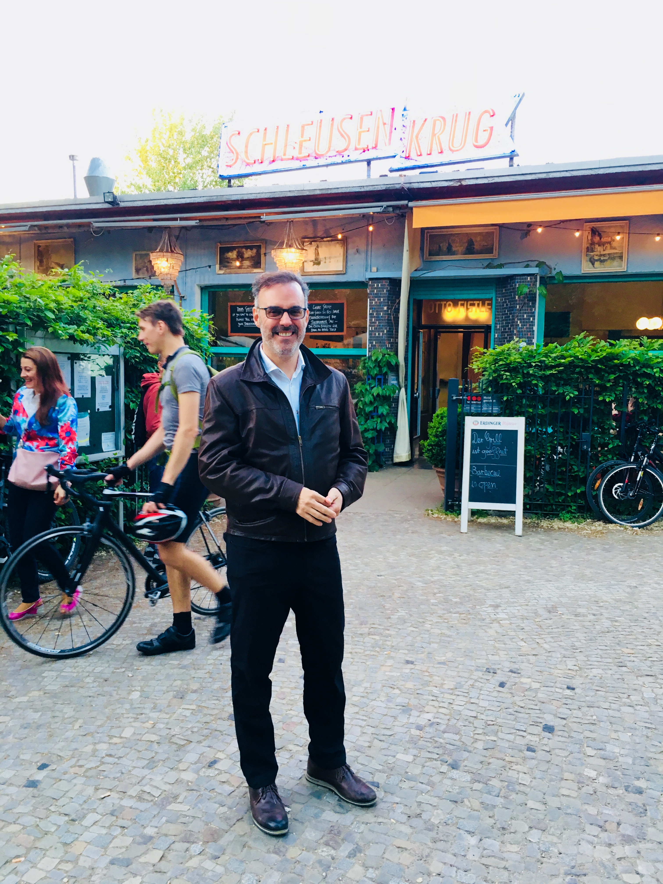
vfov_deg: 61.7
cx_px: 332
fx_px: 741
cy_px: 442
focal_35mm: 29
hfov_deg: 48.2
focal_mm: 4.15
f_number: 2.2
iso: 80
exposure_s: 1/33
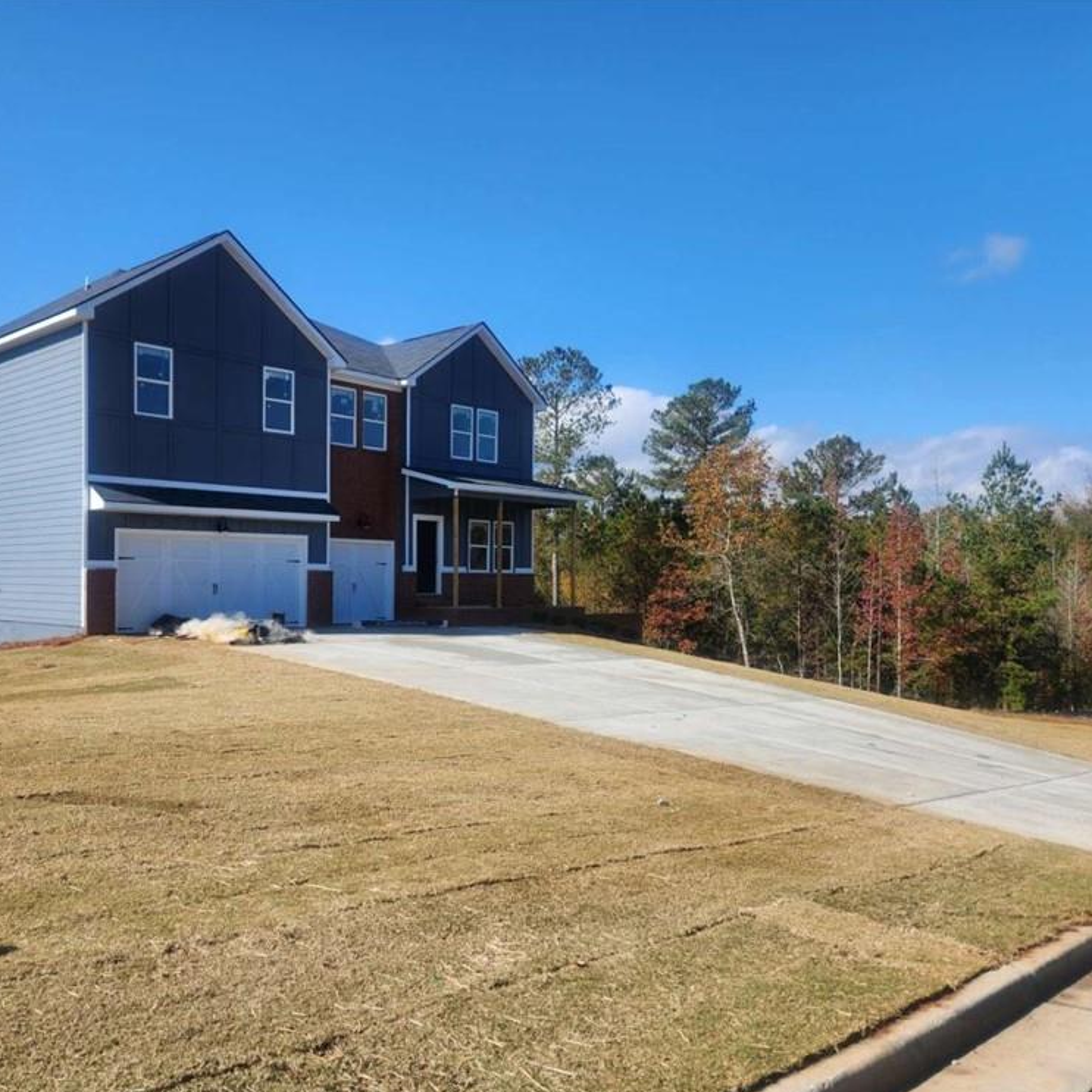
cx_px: 413
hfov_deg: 56.6
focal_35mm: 28
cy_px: 561
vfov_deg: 57.3
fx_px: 999
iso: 20
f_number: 1.8
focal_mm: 5.4
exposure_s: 1/1391
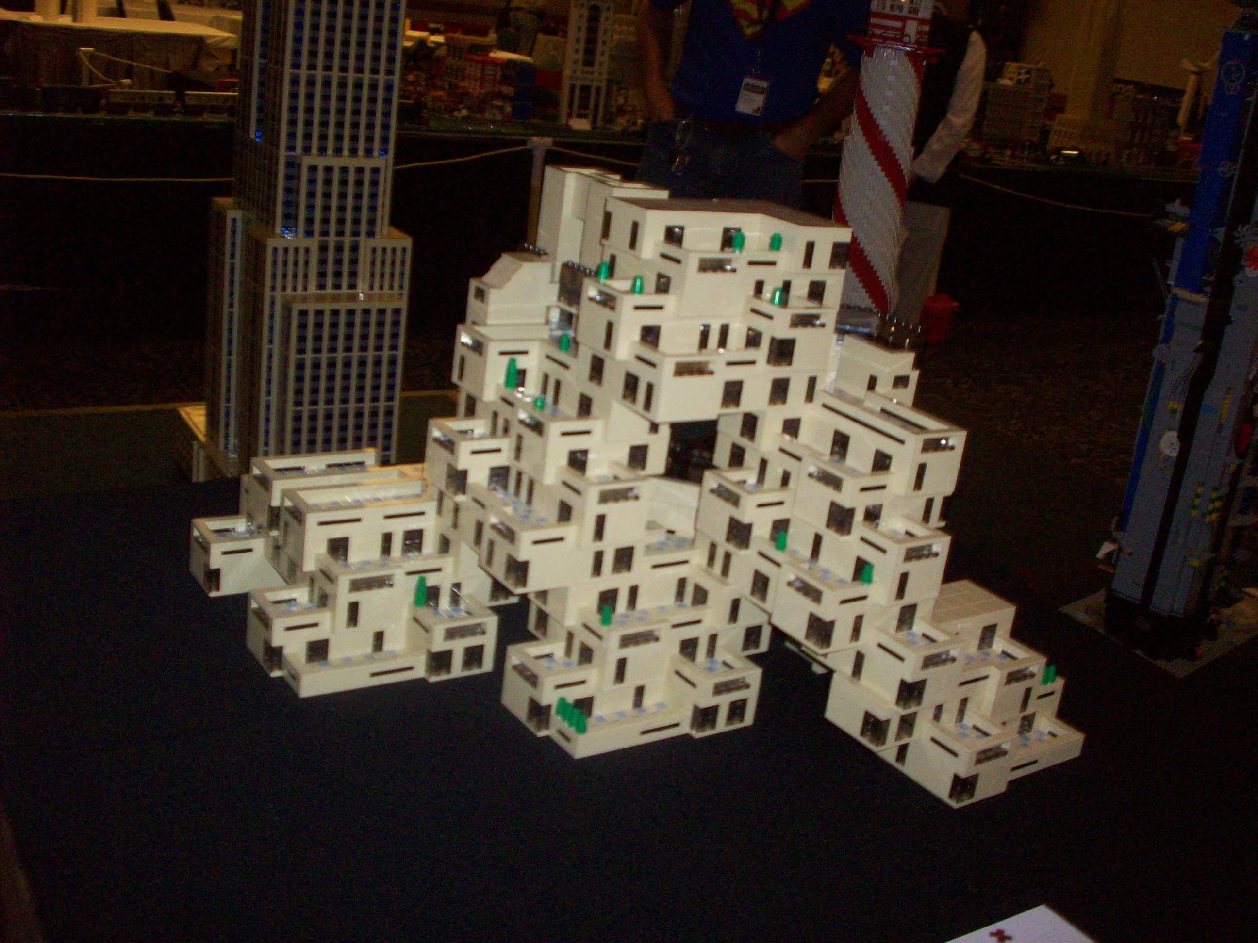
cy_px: 472
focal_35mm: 37
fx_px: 1345
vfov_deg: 38.7
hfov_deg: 50.1
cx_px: 629
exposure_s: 1/64
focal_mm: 6.2
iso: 200
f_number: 2.8
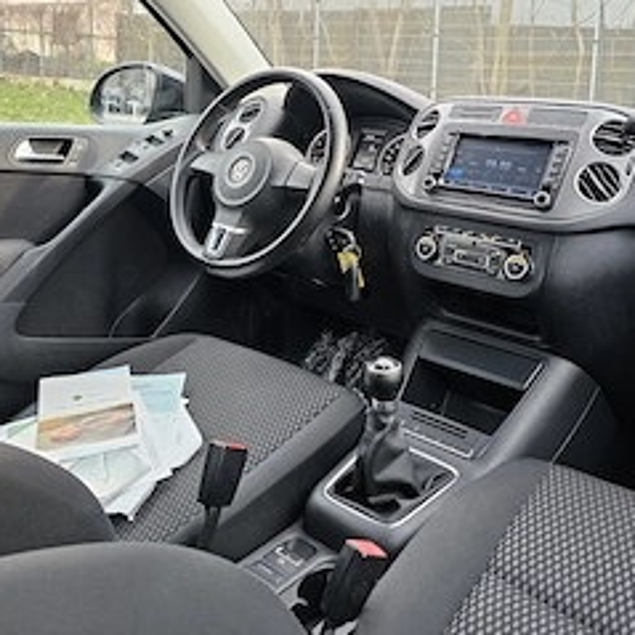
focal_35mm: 34
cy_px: 167
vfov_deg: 46.9
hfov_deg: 48.4
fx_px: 706
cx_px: 332
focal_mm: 6.3
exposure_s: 1/182
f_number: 1.7
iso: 160
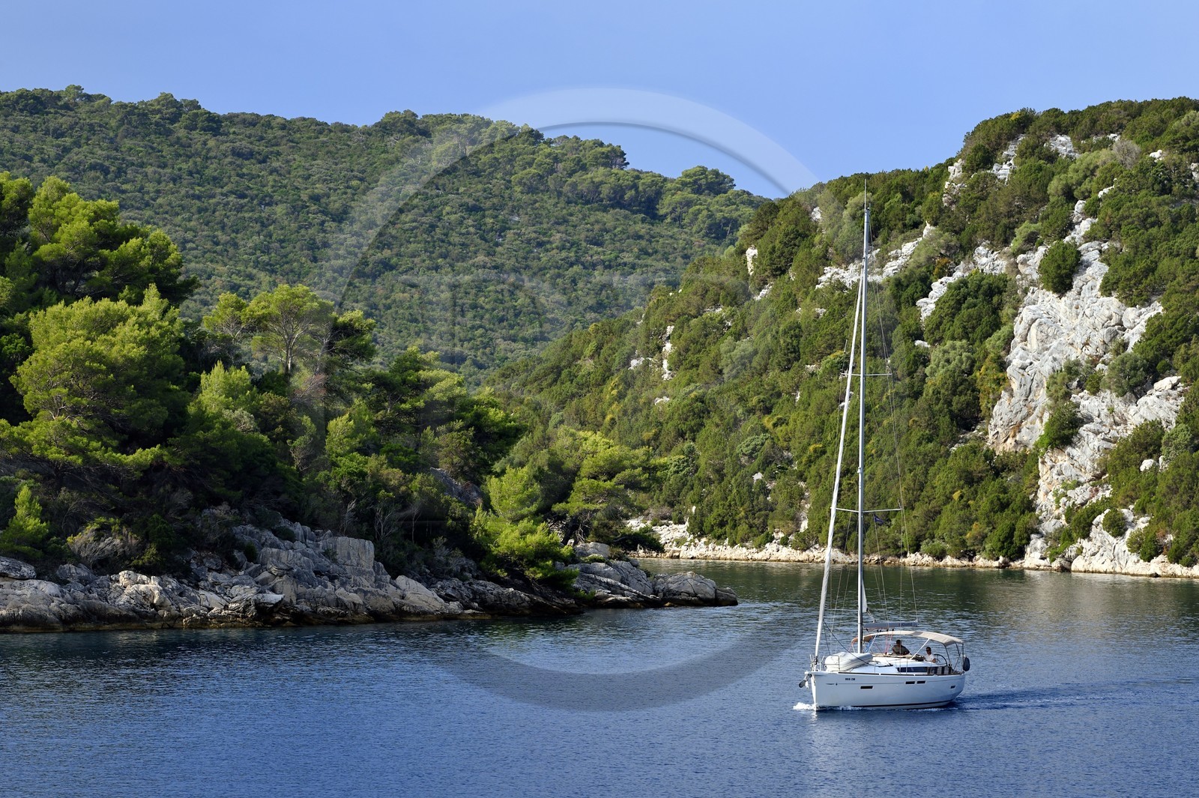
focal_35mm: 160
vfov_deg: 8.6
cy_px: 399
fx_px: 5326
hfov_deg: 12.8
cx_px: 600
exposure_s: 1/320
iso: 200
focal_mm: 160
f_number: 9
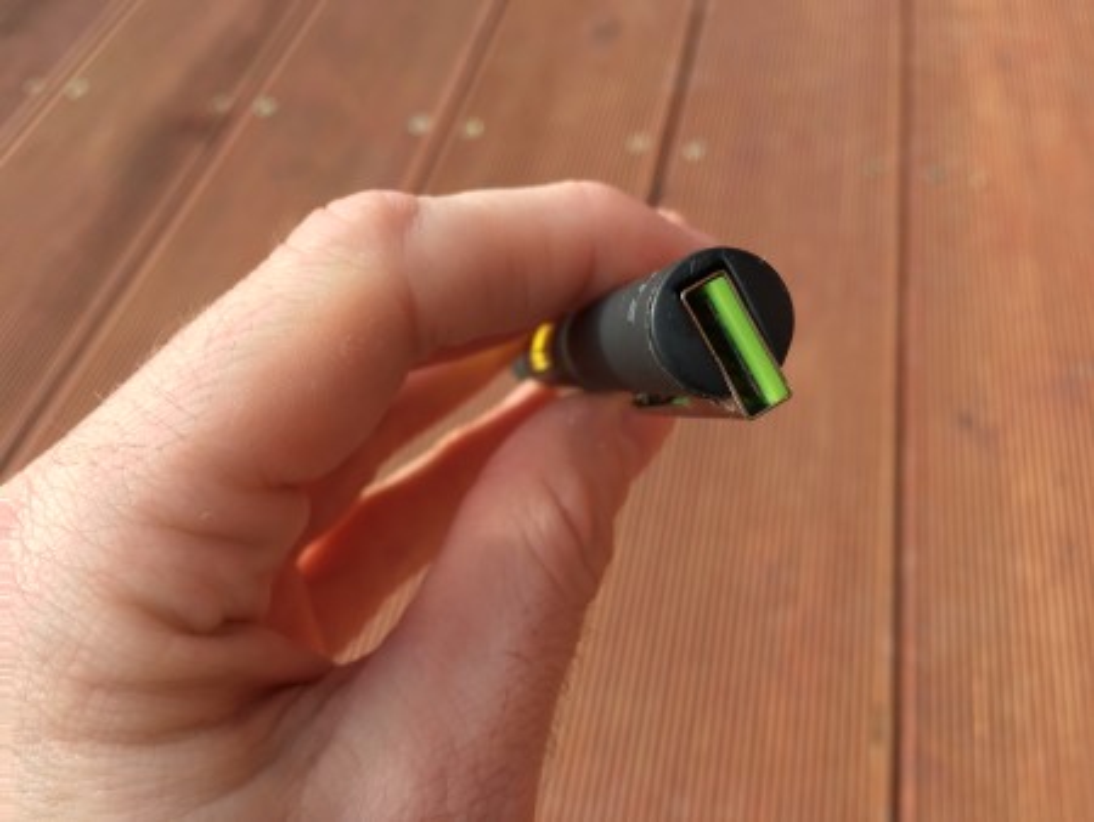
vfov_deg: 48.3
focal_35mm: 29
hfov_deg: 61.6
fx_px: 917
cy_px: 411
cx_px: 547
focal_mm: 4.15
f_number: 2.2
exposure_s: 1/185
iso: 25
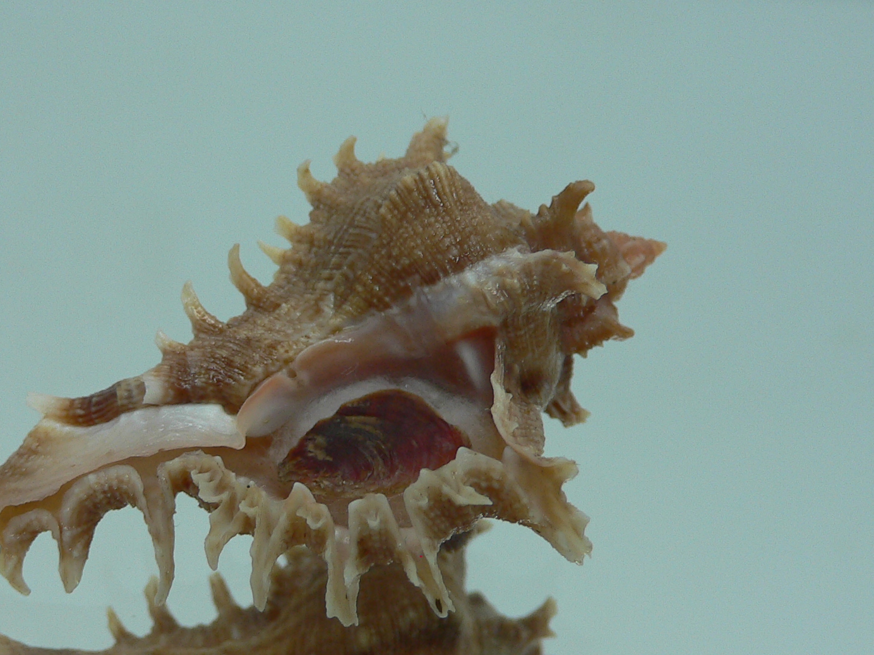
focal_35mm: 51
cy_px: 463
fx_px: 1288
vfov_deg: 28.3
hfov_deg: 37.3
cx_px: 350
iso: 80
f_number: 2.8
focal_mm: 4.6
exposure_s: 1/60
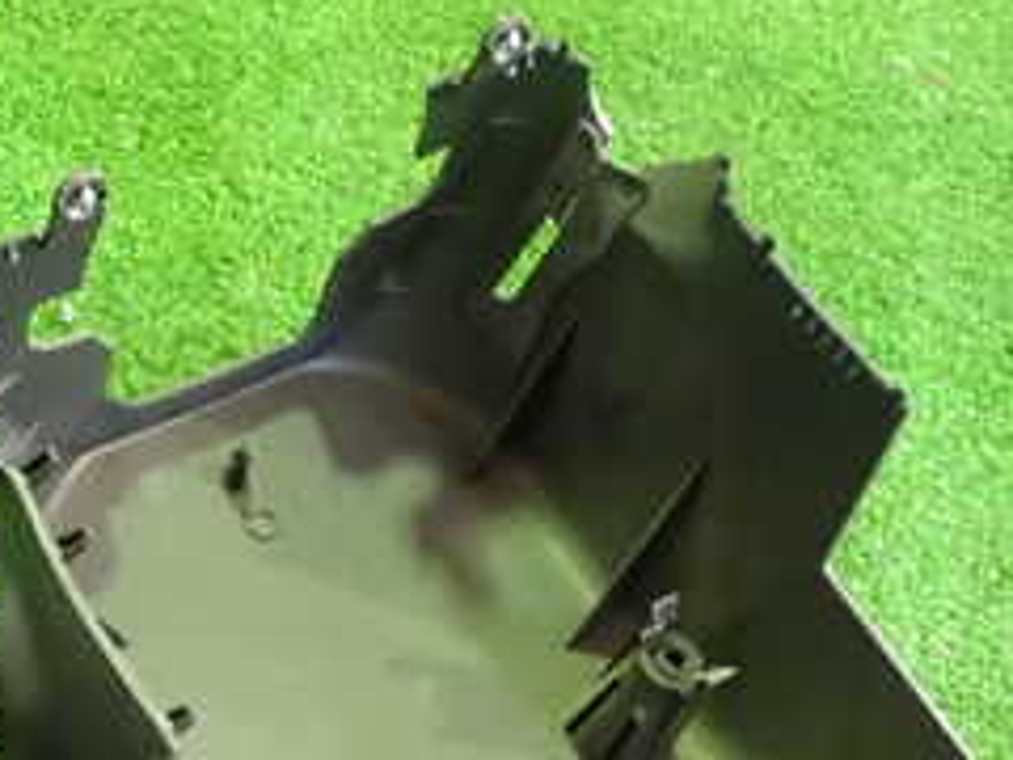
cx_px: 55
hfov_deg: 25.0
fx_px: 2195
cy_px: 832
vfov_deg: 18.9
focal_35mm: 75
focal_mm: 5.4
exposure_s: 1/60
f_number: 2.3
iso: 1250
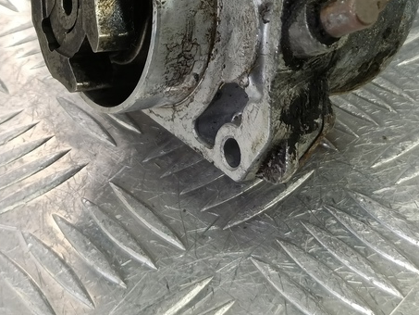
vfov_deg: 25.8
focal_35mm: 52
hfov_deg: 36.7
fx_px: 630
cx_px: 253
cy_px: -39
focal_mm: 4.11
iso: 168
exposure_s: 1/50
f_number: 1.6
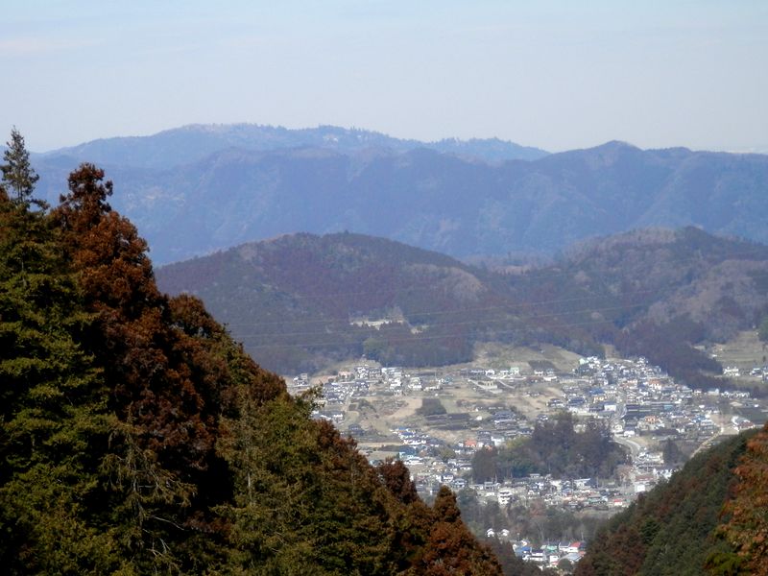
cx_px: 384
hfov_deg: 20.2
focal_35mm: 97
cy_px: 288
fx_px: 2152
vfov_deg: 15.2
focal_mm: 17.3
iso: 80
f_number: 4.9
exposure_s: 1/500
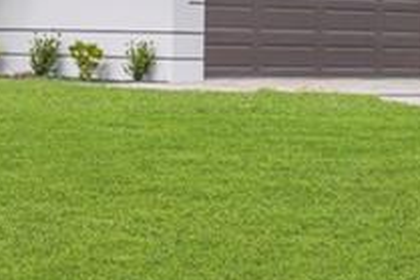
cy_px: -6
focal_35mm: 147
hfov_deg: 13.1
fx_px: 1714
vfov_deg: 9.3
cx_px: -241
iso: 100
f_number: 8
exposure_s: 1/250
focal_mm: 20
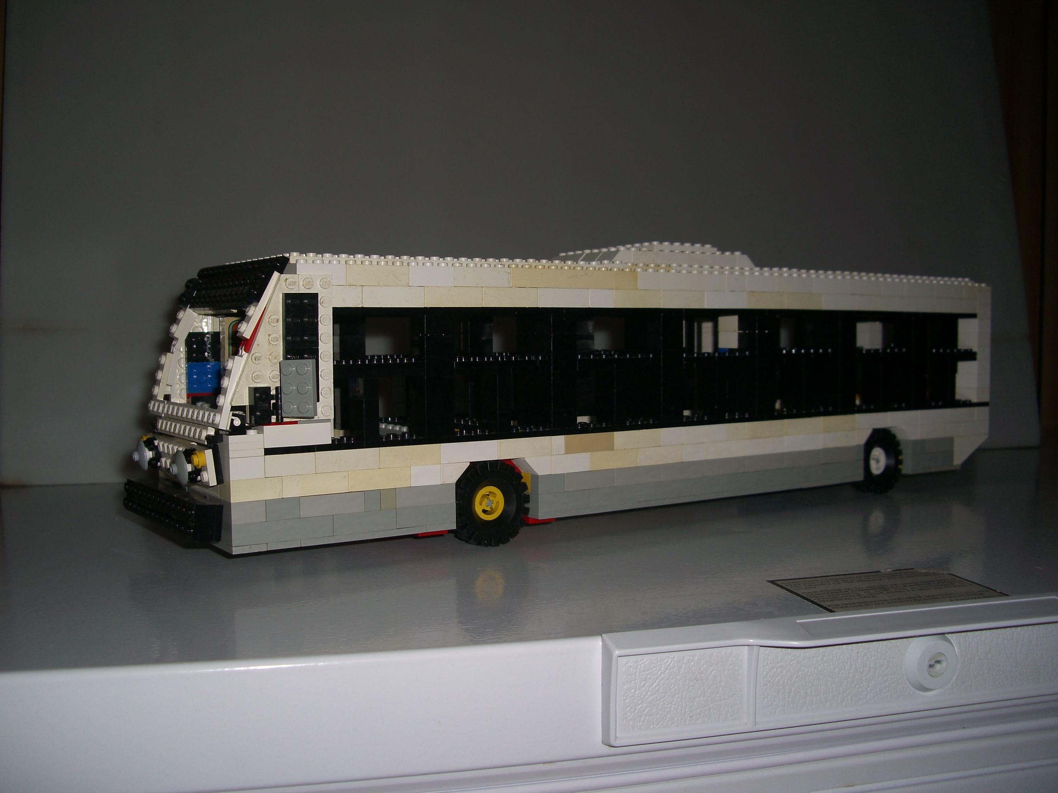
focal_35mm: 38
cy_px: 396
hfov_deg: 49.0
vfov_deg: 37.7
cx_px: 529
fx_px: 1161
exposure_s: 1/60
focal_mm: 7.9
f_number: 2.8
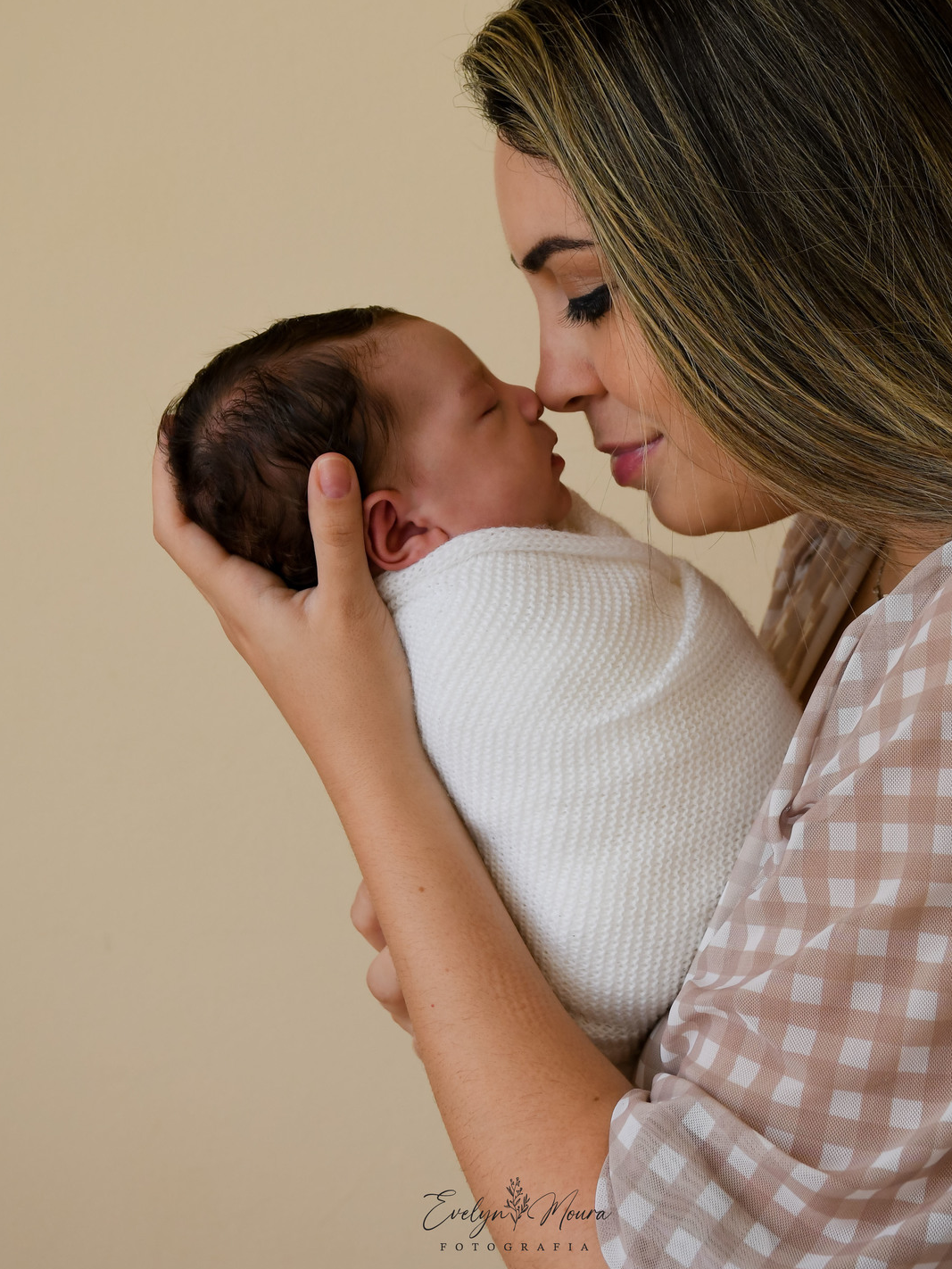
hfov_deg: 20.2
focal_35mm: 73
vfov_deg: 26.6
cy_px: 494
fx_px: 2676
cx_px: 517
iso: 500
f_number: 5.6
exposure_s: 1/200
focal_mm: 40
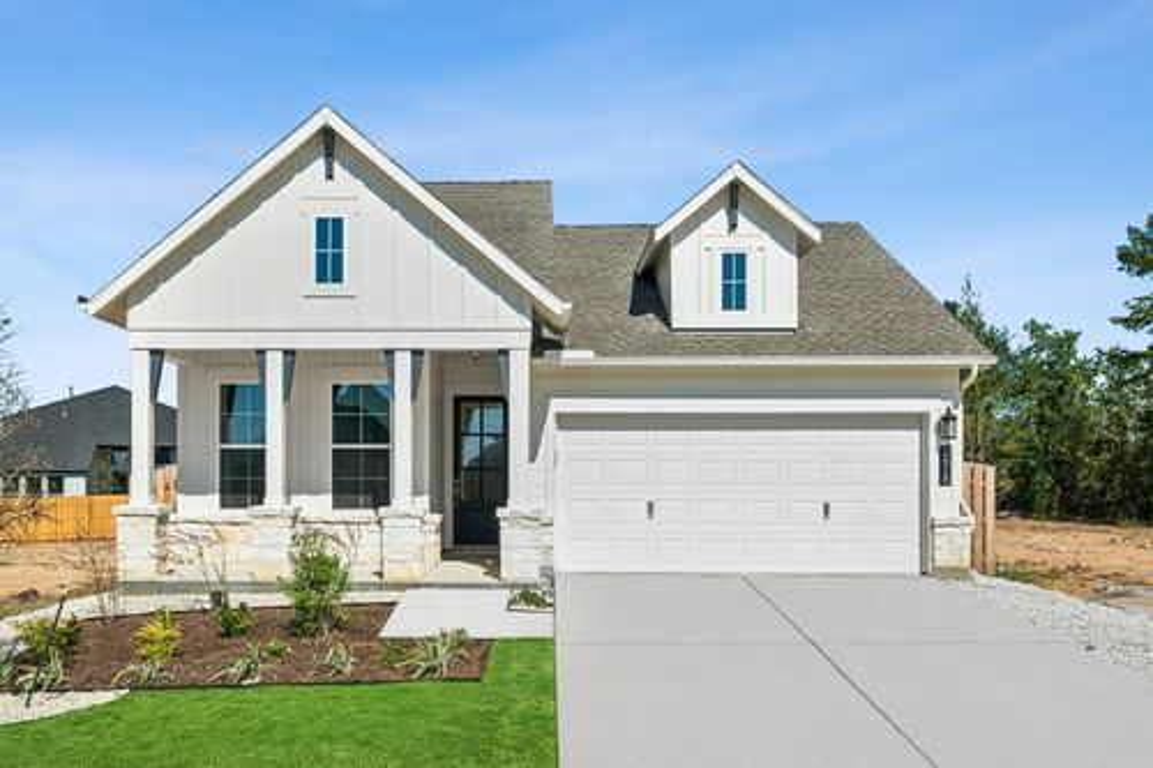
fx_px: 1121
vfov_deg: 37.8
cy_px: 384
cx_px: 576
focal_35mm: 35
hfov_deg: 54.5
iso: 160
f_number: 9
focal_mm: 35
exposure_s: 1/500
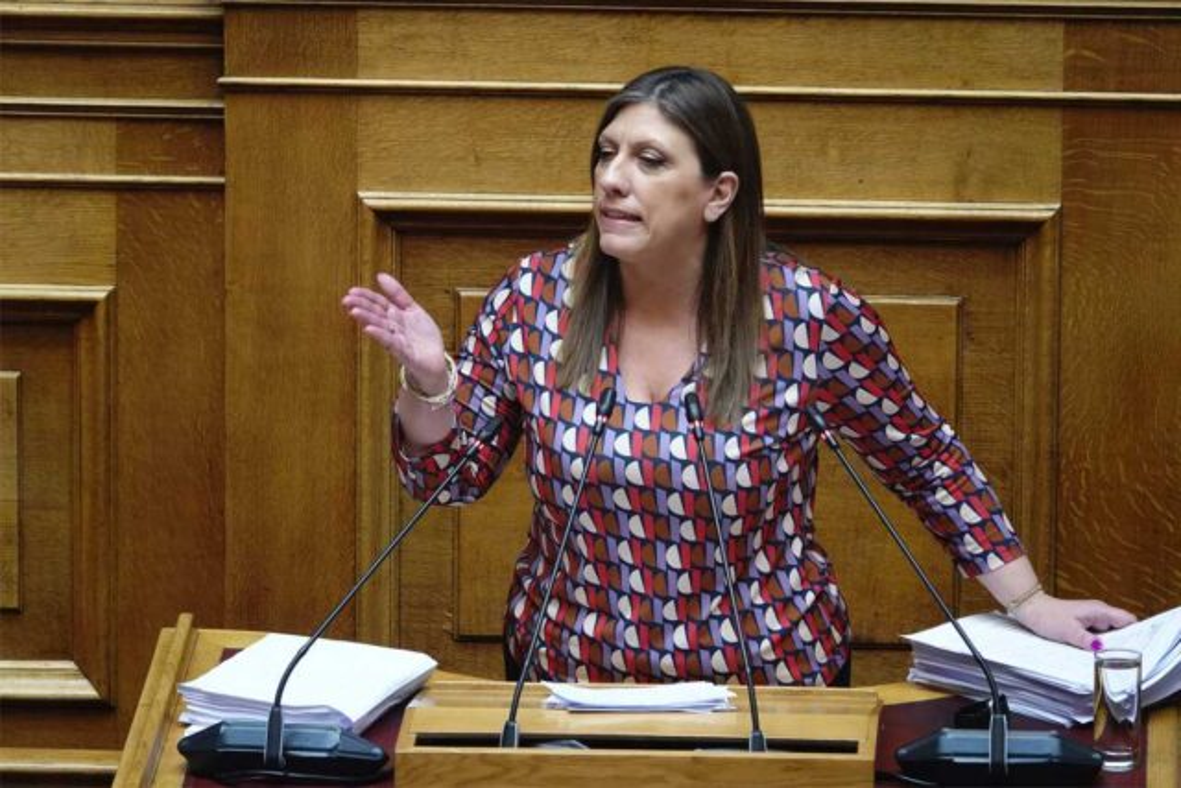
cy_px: 394
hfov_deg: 5.7
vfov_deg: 3.8
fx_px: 11845
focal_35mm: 361
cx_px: 590
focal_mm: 132.24
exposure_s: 1/200
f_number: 4
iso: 1600
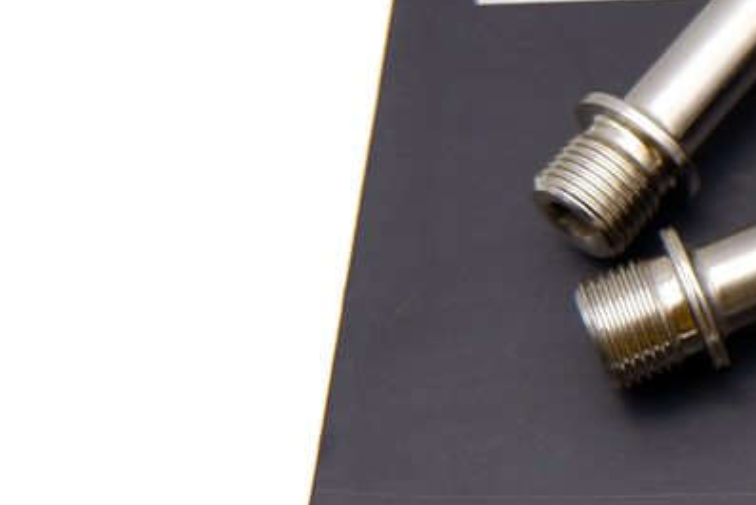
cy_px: 179
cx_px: 1270
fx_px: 3214
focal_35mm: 153
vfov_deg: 9.0
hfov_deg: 12.5
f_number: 4.7
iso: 200
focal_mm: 30.5
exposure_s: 1/90
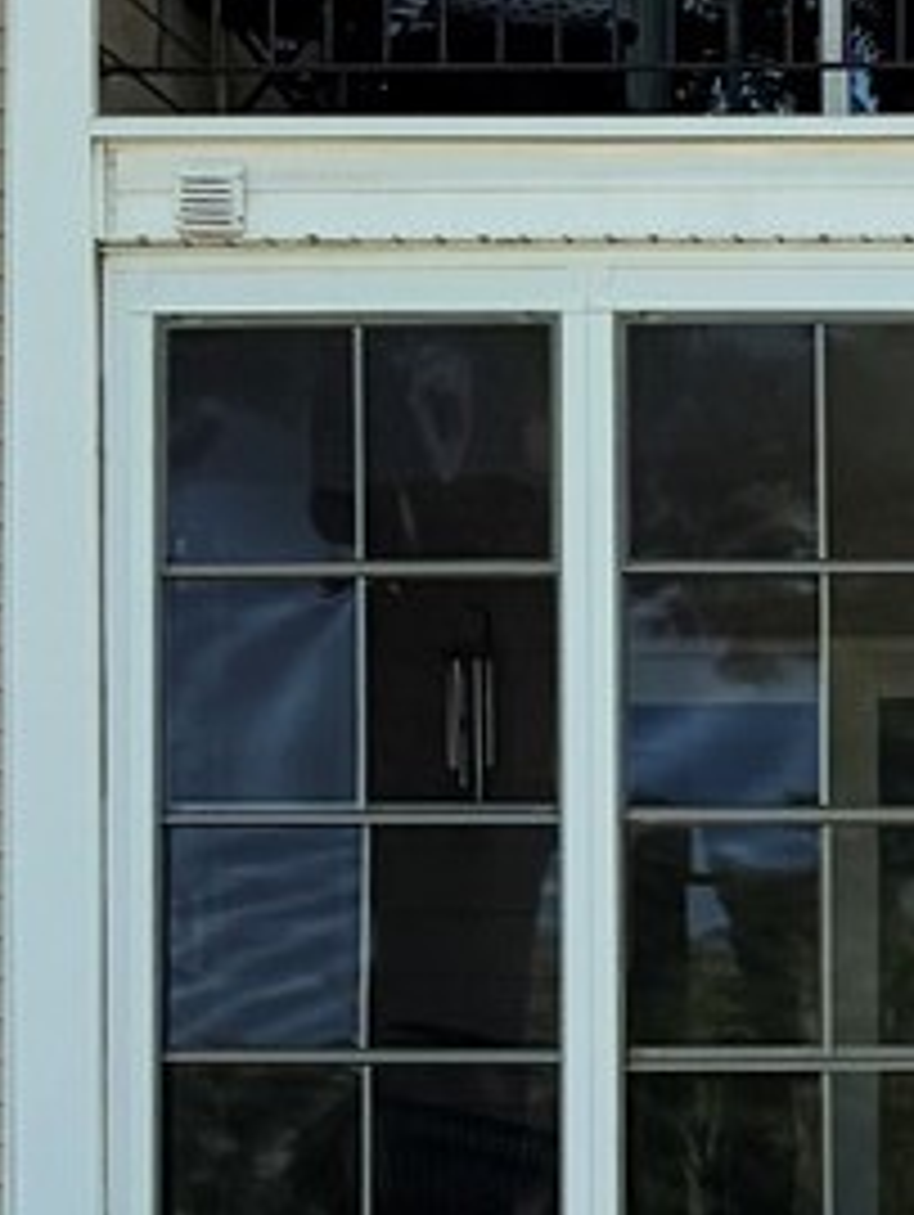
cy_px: 1836
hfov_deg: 7.6
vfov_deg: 10.5
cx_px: 2260
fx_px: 6397
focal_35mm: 182
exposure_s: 1/1770
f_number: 1.78
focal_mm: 6.76
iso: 100
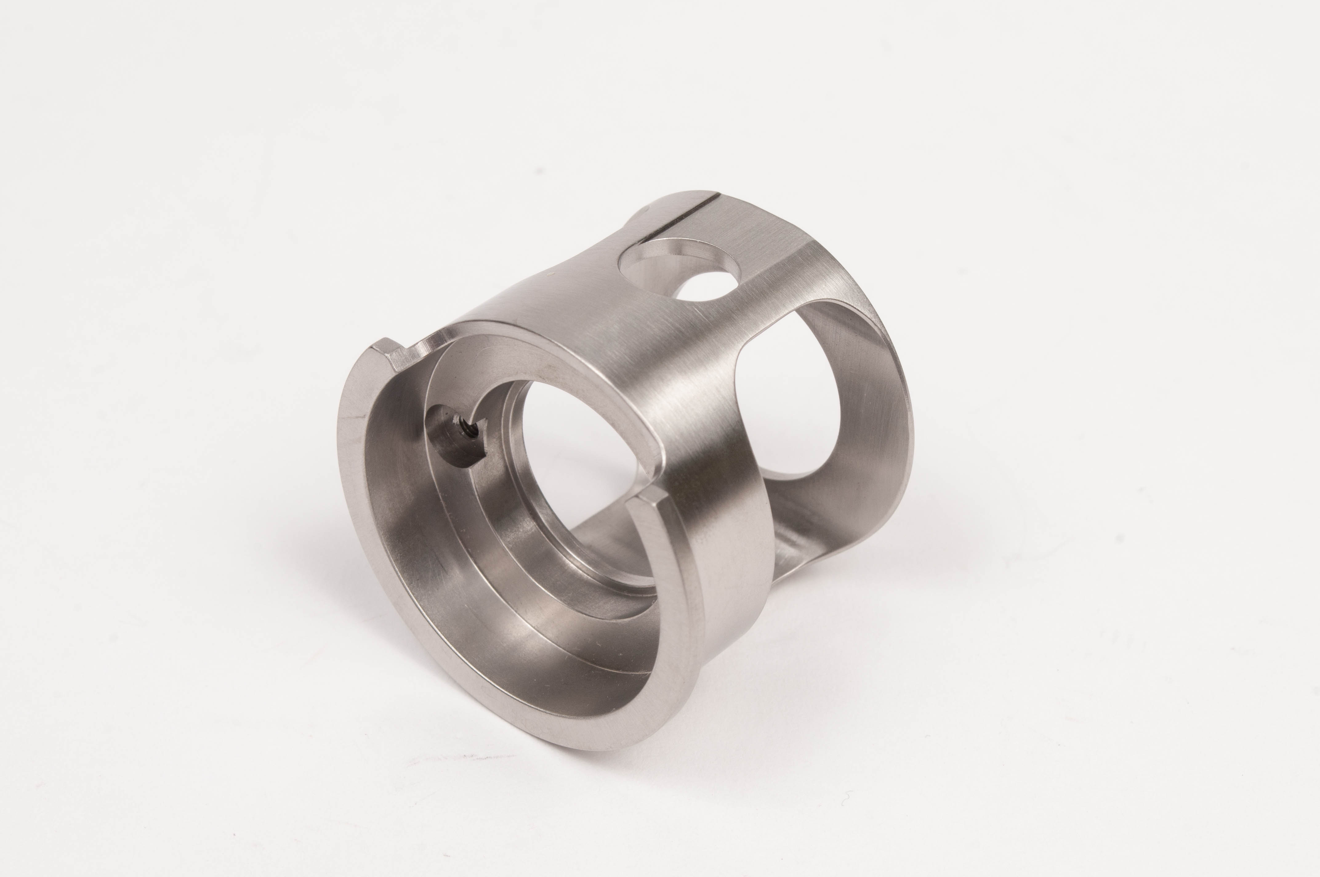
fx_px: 2747
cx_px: 660
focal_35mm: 75
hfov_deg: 27.0
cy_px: 438
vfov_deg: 18.1
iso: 200
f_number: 16
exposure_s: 1/60
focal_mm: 50
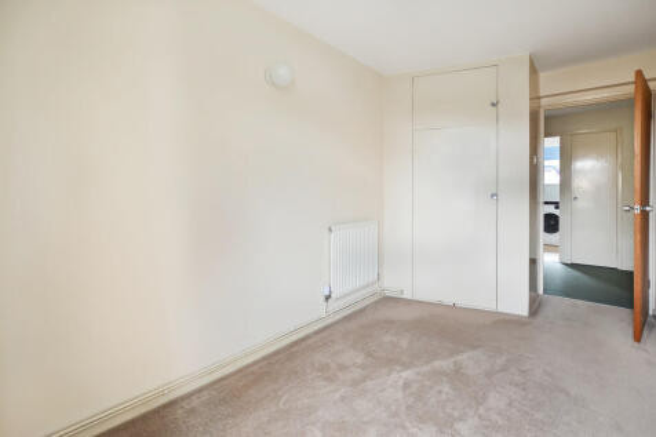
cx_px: 328
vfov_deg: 77.3
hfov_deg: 100.4
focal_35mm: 15
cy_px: 218
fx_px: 273
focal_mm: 10
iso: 100
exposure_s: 1/2.5
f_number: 3.5
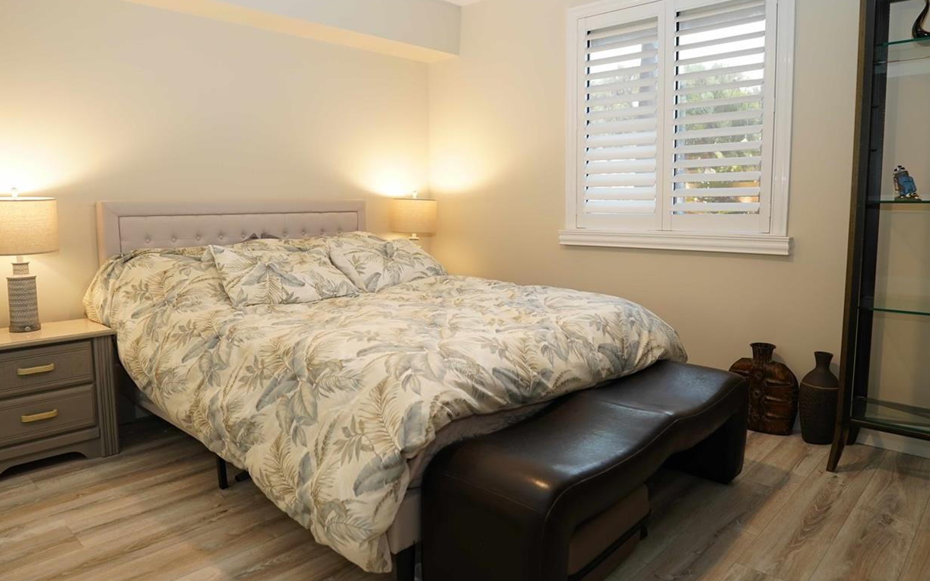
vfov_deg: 51.0
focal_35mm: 24
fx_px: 608
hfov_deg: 74.8
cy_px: 274
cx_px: 448
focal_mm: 18
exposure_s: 1/60
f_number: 2.8
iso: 1000
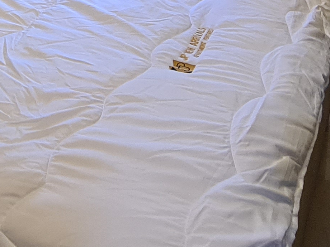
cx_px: 78
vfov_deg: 21.3
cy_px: -131
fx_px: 543
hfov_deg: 33.0
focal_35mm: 57
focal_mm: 2.2
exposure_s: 1/33
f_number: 2.2
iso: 400
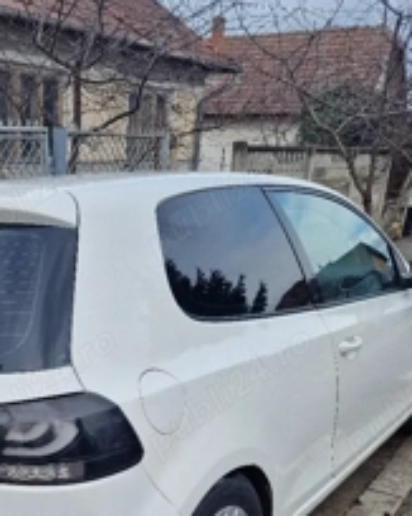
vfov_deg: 40.1
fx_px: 671
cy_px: 422
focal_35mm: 44
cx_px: 83
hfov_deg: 33.2
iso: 50
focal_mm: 6.4
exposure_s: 1/455
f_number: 1.8
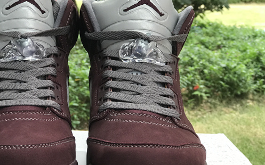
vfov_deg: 14.5
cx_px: 82
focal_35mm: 90
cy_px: 91
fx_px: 650
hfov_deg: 22.9
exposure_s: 1/100
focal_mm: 6.6
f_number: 2.8
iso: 32
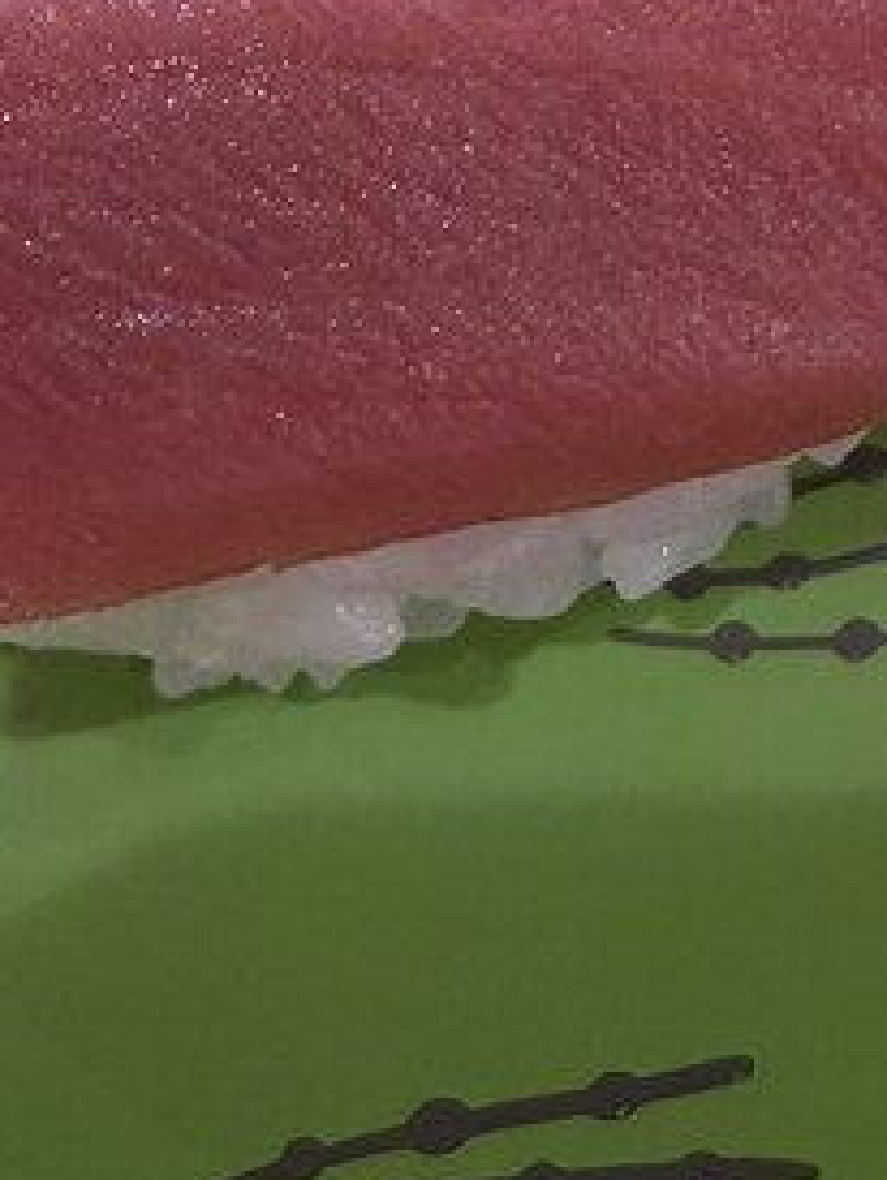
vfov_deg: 18.1
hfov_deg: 14.0
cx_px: 754
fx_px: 3582
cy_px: -78
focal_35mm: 105
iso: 160
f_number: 2.2
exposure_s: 1/100
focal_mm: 2.22
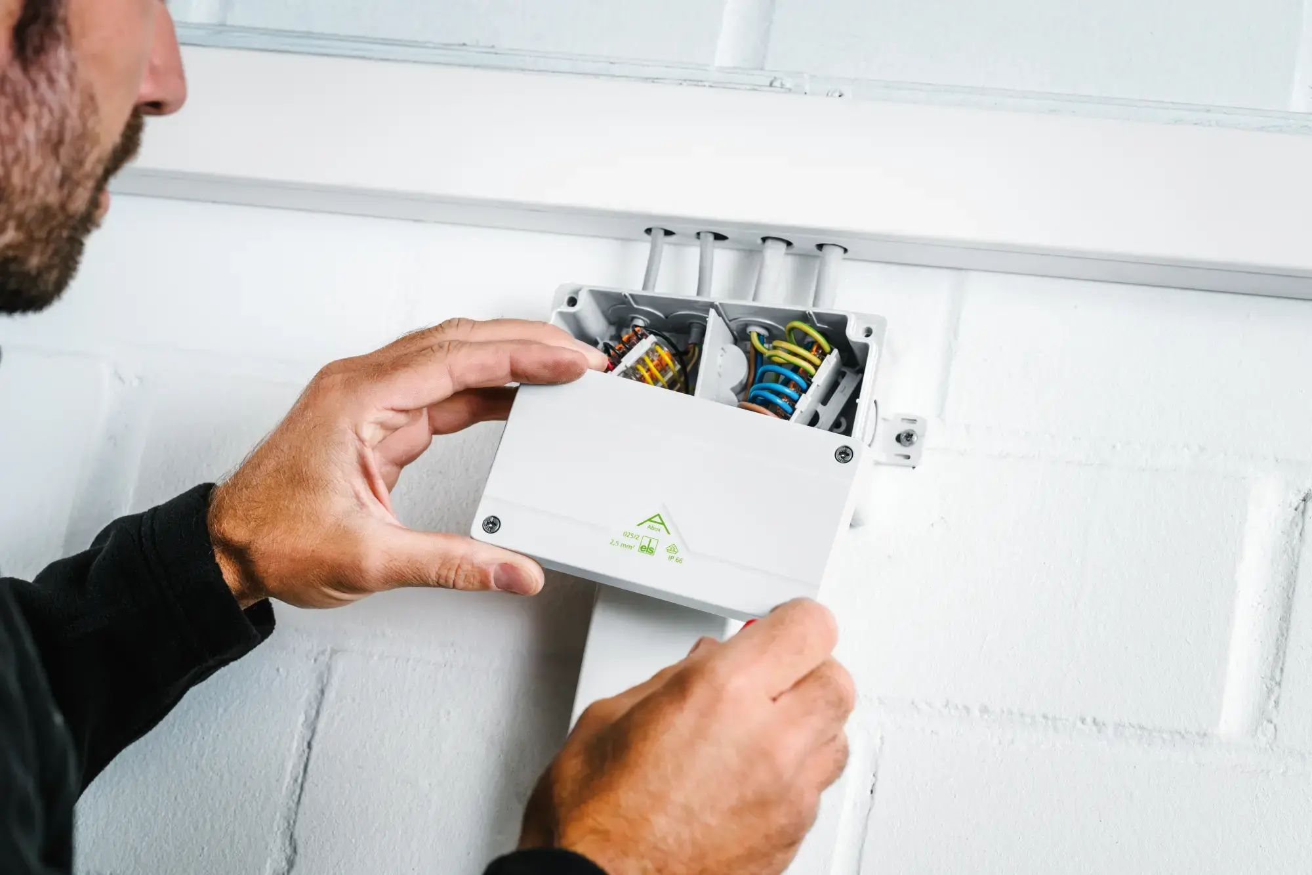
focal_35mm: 105
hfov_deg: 19.5
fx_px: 3826
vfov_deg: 13.0
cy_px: 438
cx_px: 656
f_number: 9
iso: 400
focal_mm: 105
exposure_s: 1/80
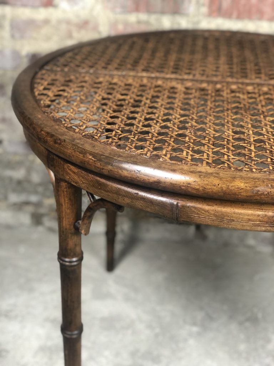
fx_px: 549
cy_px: 183
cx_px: 137
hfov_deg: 28.0
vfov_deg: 36.8
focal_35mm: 52
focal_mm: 6
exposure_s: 1/25
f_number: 2.4
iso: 125
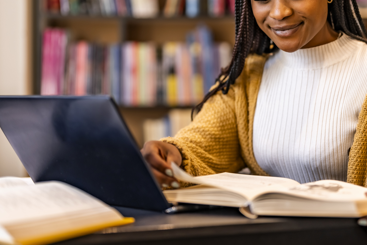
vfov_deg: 15.9
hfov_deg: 23.6
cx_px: 222
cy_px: 87
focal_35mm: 86
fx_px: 877
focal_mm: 50
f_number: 1.2
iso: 100
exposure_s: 1/200
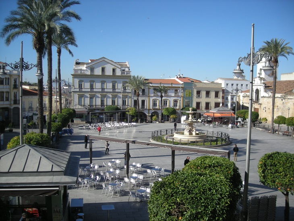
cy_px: 110
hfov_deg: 52.6
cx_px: 147
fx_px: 297
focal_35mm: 35
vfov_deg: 40.7
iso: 50
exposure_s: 1/247
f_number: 5.7
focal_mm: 5.7
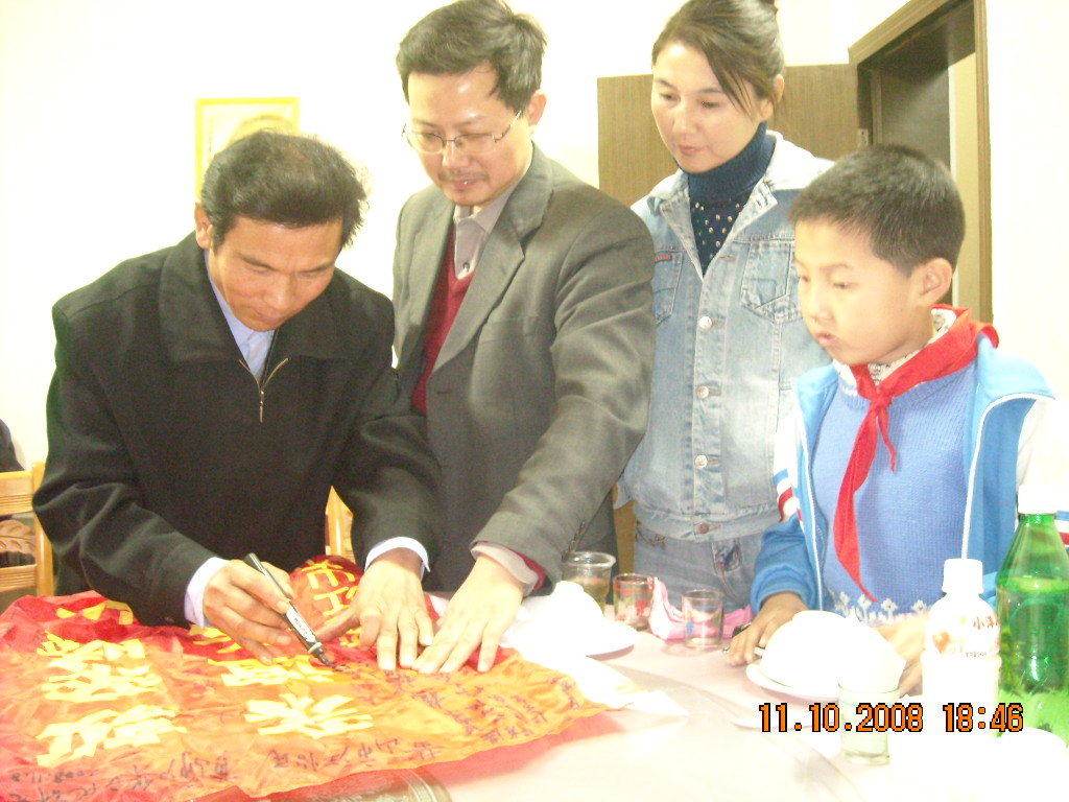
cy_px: 401
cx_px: 534
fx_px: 1081
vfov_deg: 40.7
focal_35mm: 35
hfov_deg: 52.6
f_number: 2.8
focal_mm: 5.7
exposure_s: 1/5
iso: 800
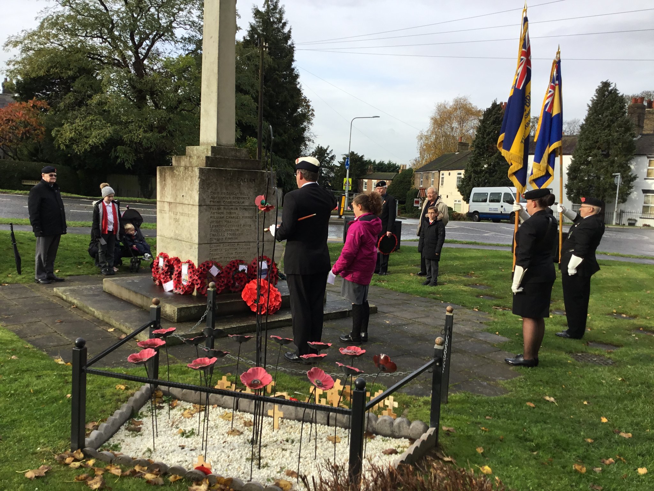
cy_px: 246
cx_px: 327
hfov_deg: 58.4
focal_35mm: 31
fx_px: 586
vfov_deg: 45.4
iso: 25
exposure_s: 1/458
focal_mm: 3.3
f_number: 2.4
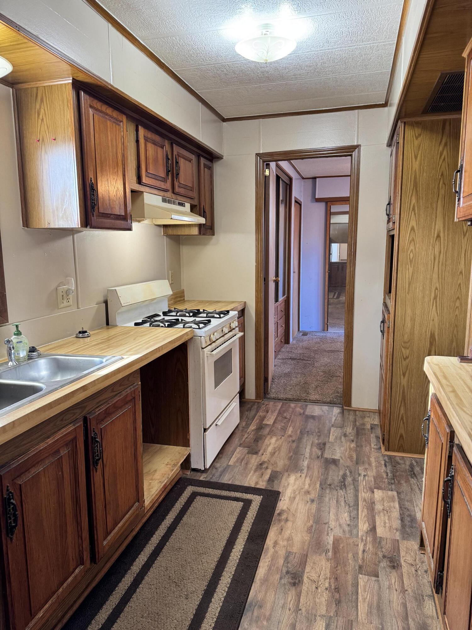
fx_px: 436
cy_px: 315
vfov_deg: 71.6
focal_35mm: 24
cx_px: 236
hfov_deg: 56.8
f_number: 1.78
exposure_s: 1/60
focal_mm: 6.76
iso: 250
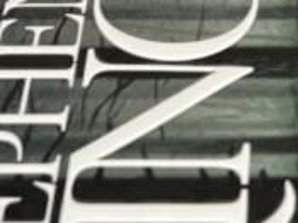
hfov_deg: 12.8
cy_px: 313
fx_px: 1308
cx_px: 327
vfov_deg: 9.5
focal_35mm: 152
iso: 80
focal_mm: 6
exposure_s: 1/100
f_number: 1.6
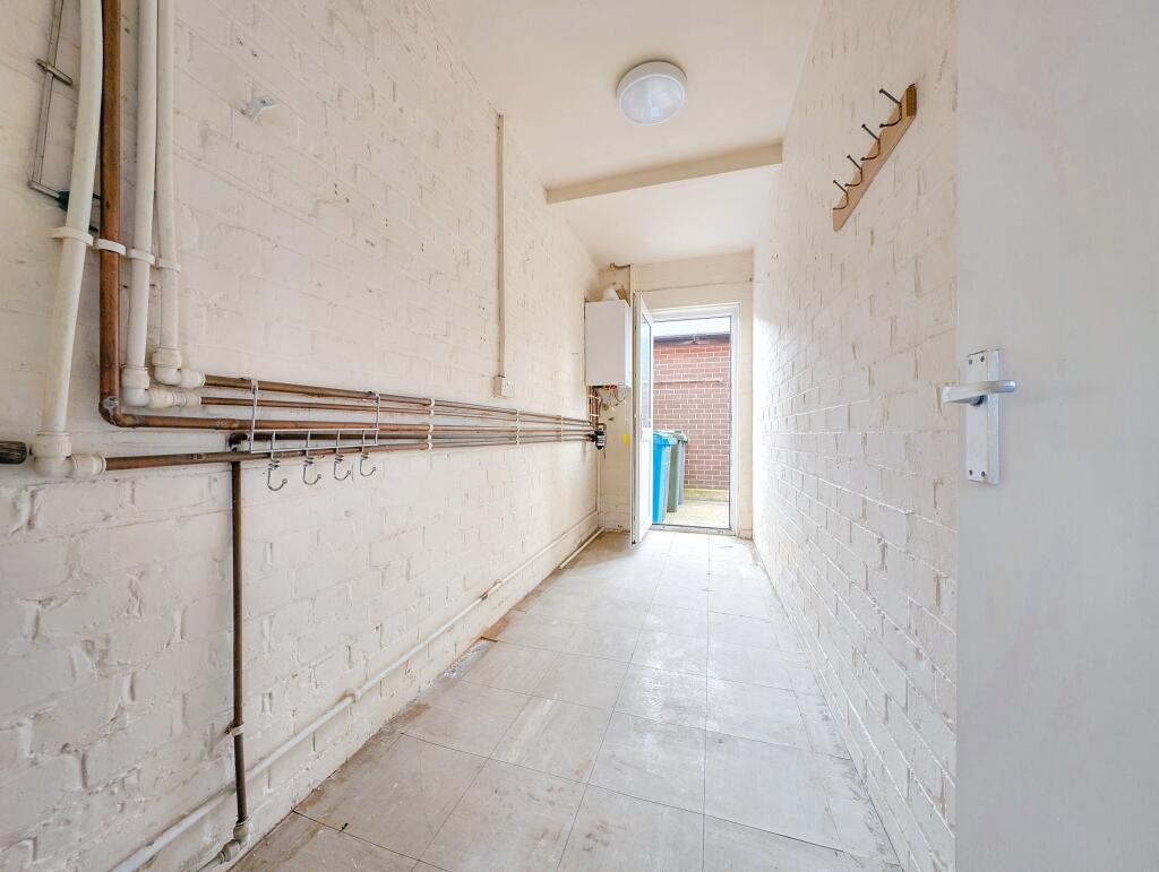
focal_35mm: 12
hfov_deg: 110.5
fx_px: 402
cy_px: 436
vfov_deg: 94.6
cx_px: 580
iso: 39
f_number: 1.9
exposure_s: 1/67
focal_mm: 2.2
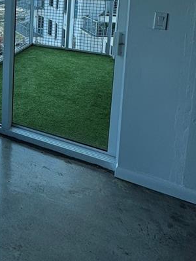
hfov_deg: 28.2
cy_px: 10
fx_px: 317
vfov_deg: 40.2
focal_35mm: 42
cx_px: -59
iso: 40
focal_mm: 2.22
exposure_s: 1/548
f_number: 2.2
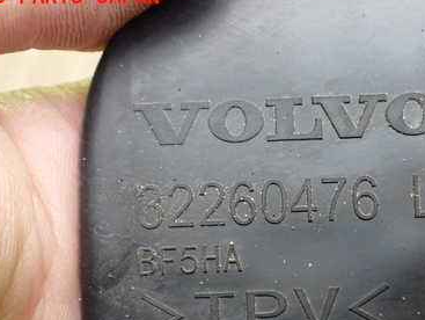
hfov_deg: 38.3
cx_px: 296
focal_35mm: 49
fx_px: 602
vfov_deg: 29.2
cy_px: 242
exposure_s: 1/50
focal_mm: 5.4
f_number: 2.3
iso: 800
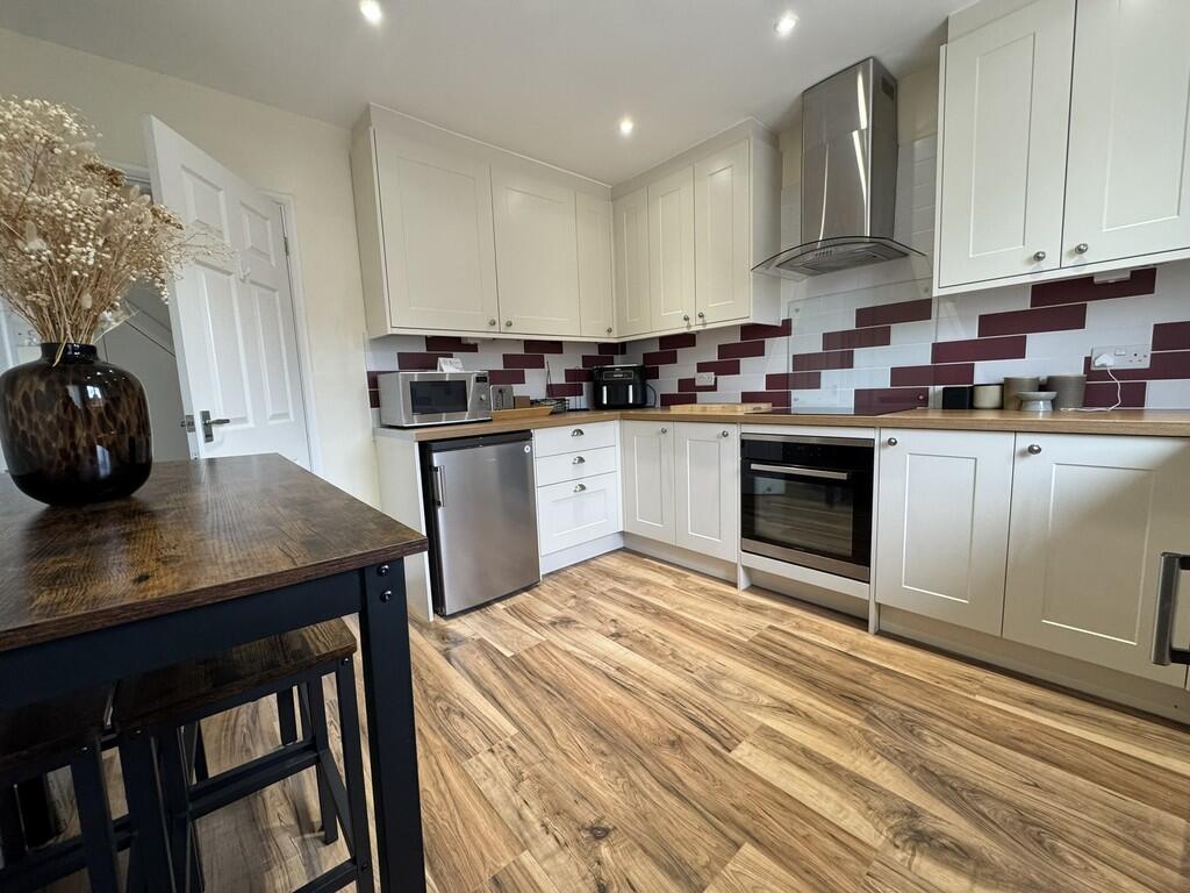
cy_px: 446
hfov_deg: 102.1
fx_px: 481
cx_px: 595
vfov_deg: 85.7
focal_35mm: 14
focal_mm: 2.22
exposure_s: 1/100
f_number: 2.2
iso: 200
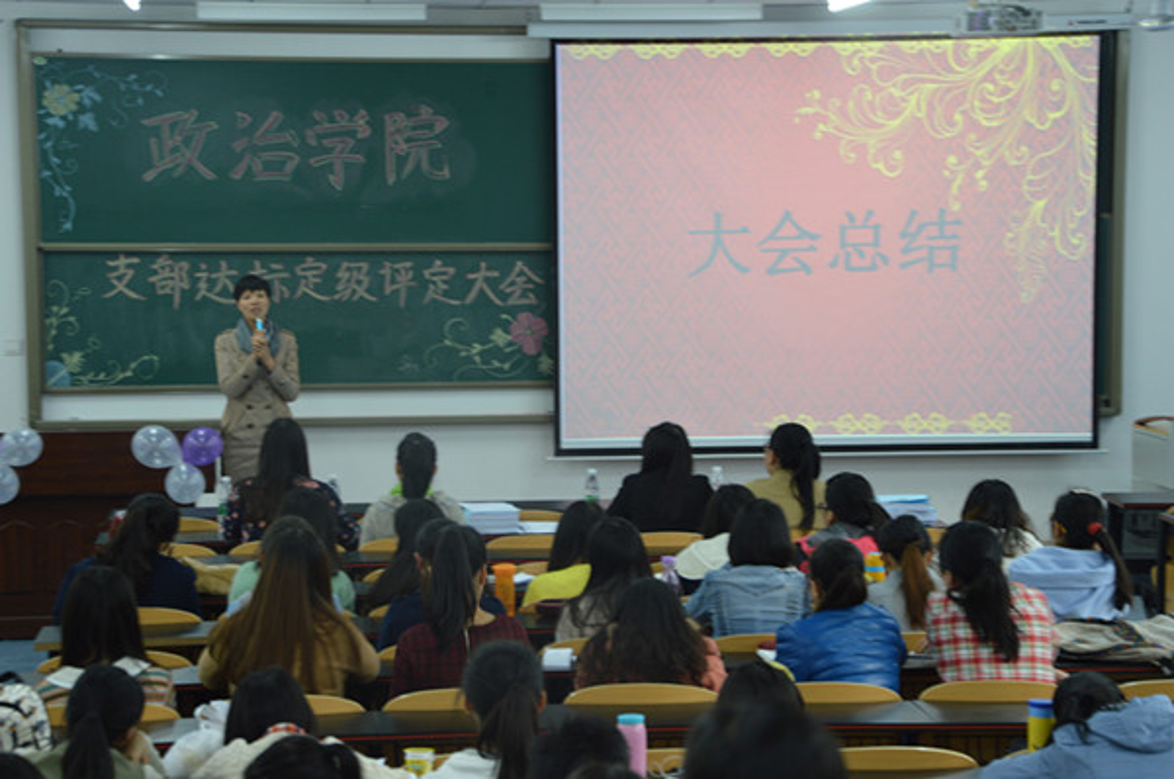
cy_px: 390
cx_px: 587
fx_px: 3028
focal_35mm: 93
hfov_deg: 21.9
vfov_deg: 14.7
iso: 400
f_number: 5.3
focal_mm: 62
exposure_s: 1/10
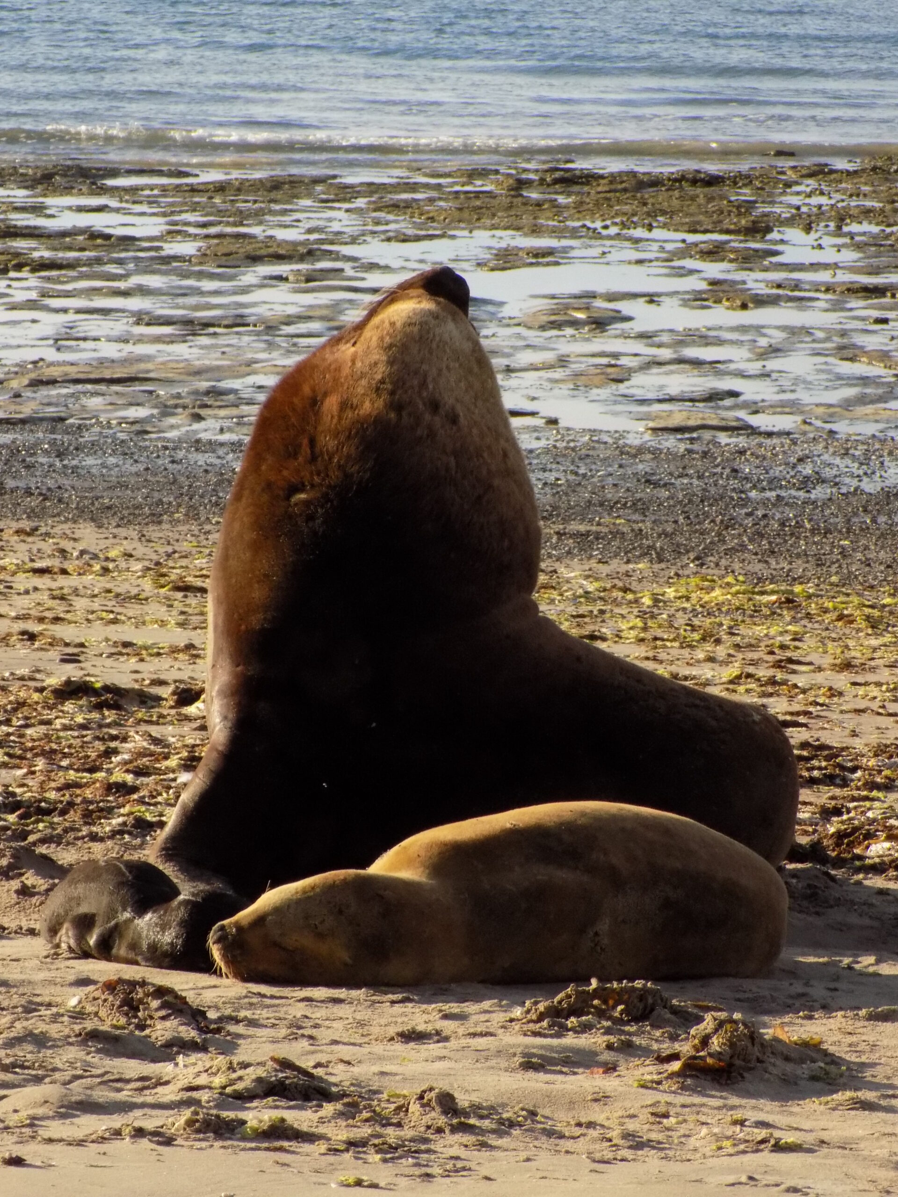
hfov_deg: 7.8
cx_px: 449
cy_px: 598
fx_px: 6572
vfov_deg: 10.4
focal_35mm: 190
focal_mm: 33.7
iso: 400
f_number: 5.4
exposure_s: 1/800
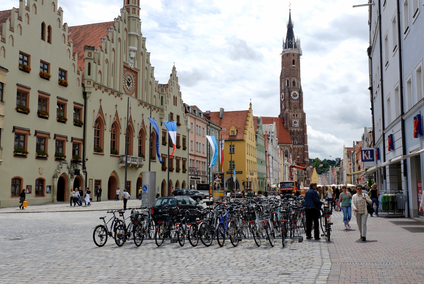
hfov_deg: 53.1
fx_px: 425
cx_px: 212
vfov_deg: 37.0
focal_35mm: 36
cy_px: 142
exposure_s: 1/350
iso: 100
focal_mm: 24
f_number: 8
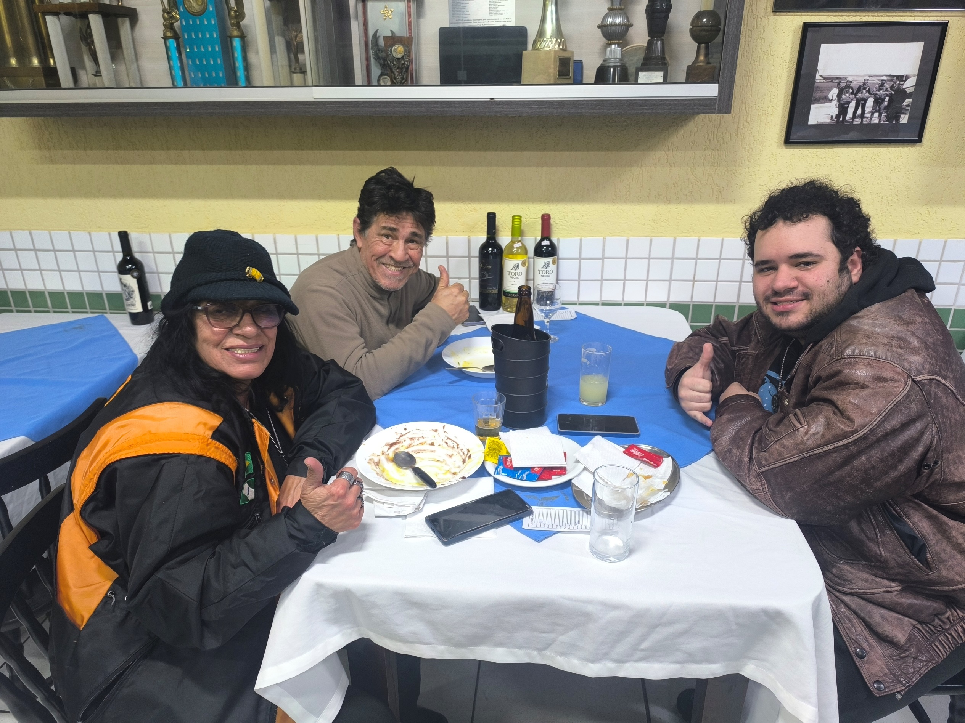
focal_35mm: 23
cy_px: 362
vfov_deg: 58.9
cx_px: 482
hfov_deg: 73.9
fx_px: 641
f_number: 1.65
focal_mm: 6.14
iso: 1250
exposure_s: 1/40
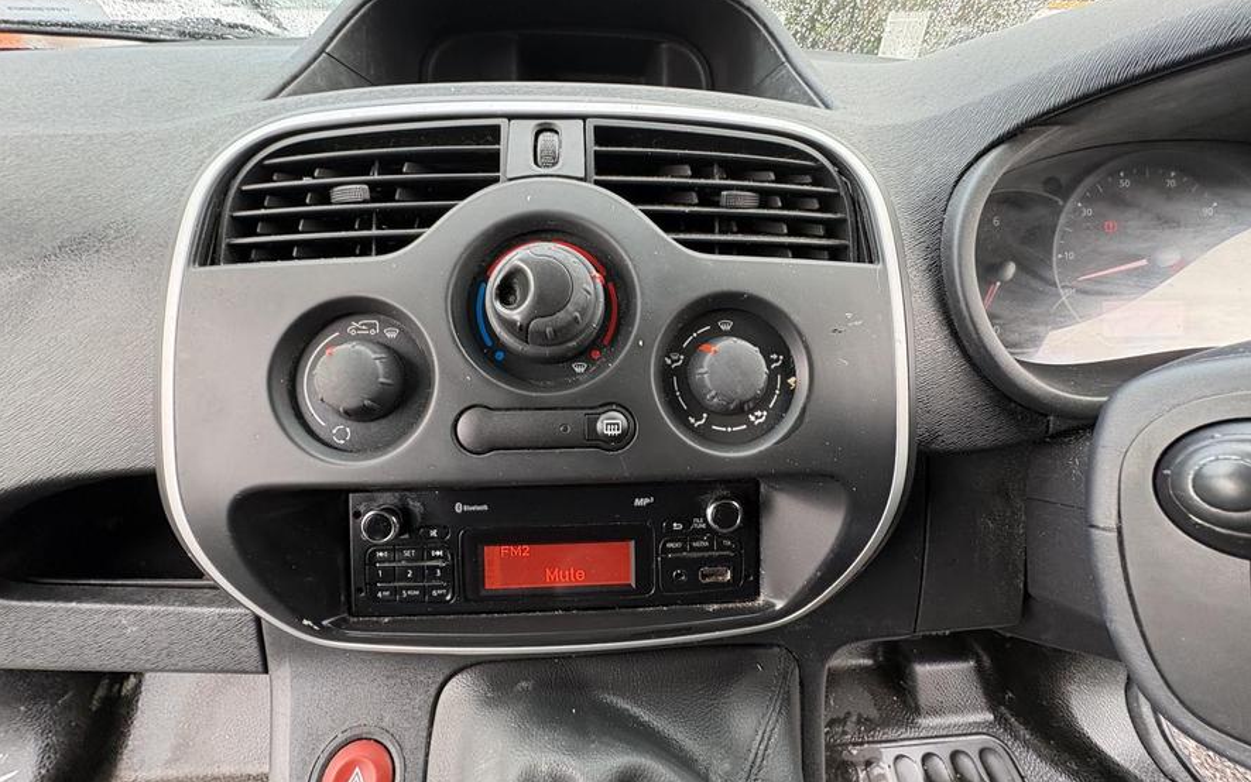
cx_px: 620
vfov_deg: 74.8
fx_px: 511
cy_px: 401
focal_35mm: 15
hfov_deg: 101.5
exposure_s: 1/60
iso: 250
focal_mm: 2.22
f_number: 2.2
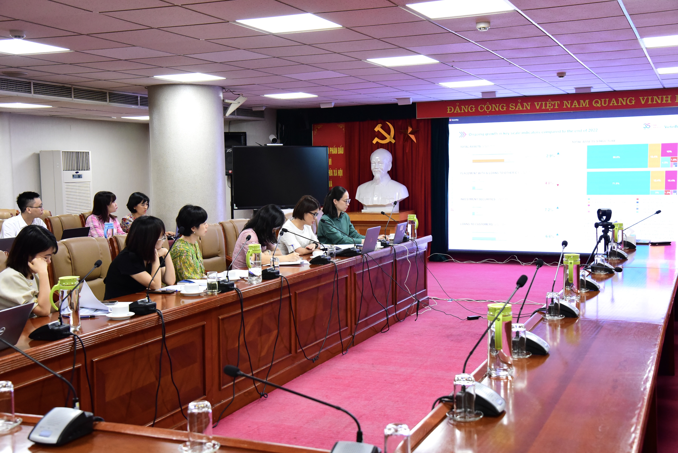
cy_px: 226
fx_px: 829
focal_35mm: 44
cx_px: 339
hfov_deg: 44.5
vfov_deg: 30.5
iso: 3600
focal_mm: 44
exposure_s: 1/125
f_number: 5.6
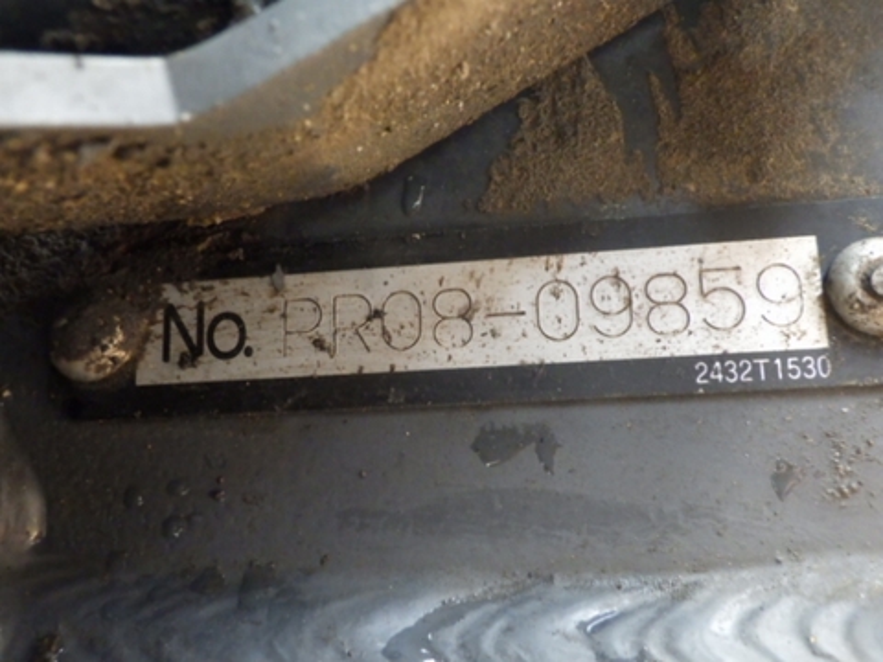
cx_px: 442
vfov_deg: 41.8
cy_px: 331
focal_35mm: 34
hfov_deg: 54.0
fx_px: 867
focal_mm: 6.1
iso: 1250
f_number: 3.8
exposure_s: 1/50
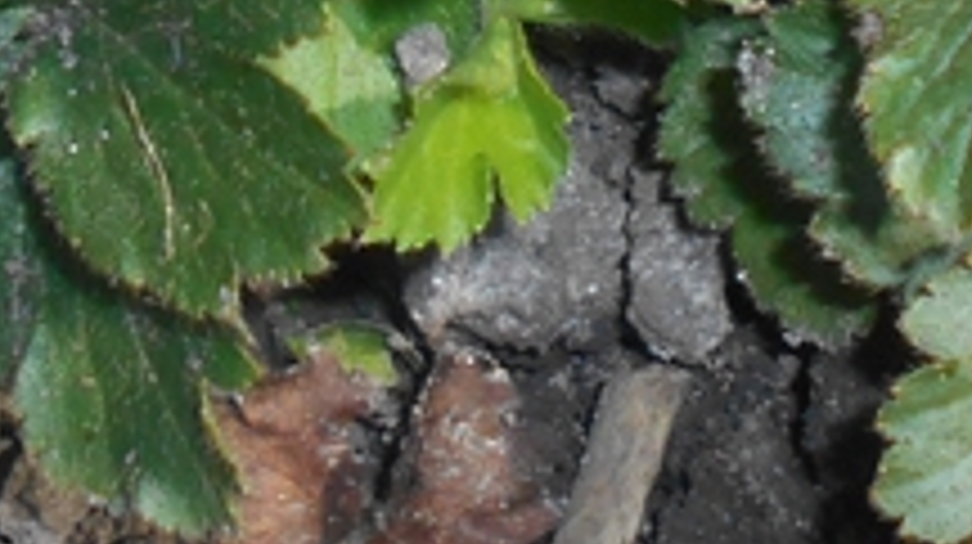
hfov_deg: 13.9
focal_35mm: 155
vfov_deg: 7.4
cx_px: 616
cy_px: -679
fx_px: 3991
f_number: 8.5
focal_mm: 5.1
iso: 200
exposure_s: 1/500
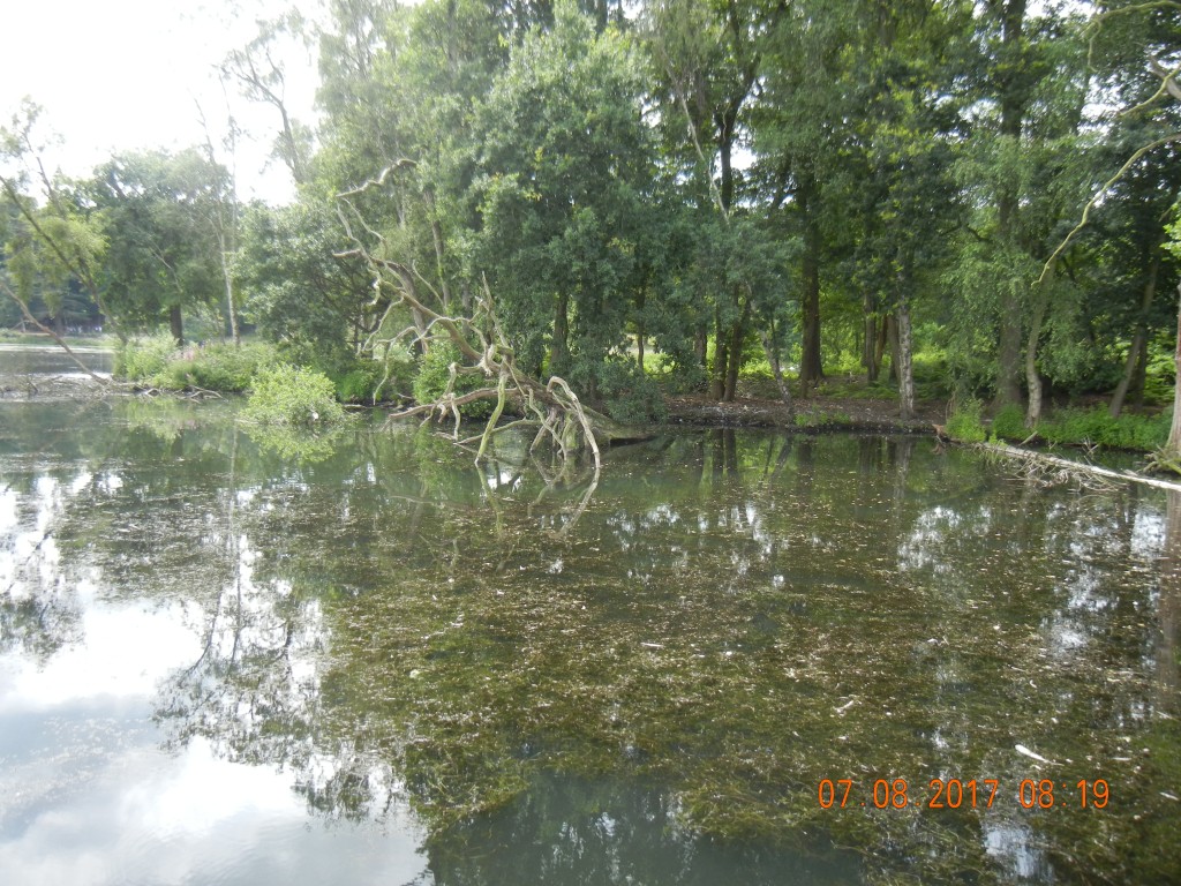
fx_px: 1024
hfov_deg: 60.0
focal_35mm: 30
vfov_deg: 46.8
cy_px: 443
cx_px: 590
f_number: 3.5
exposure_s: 1/250
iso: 184
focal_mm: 5.4
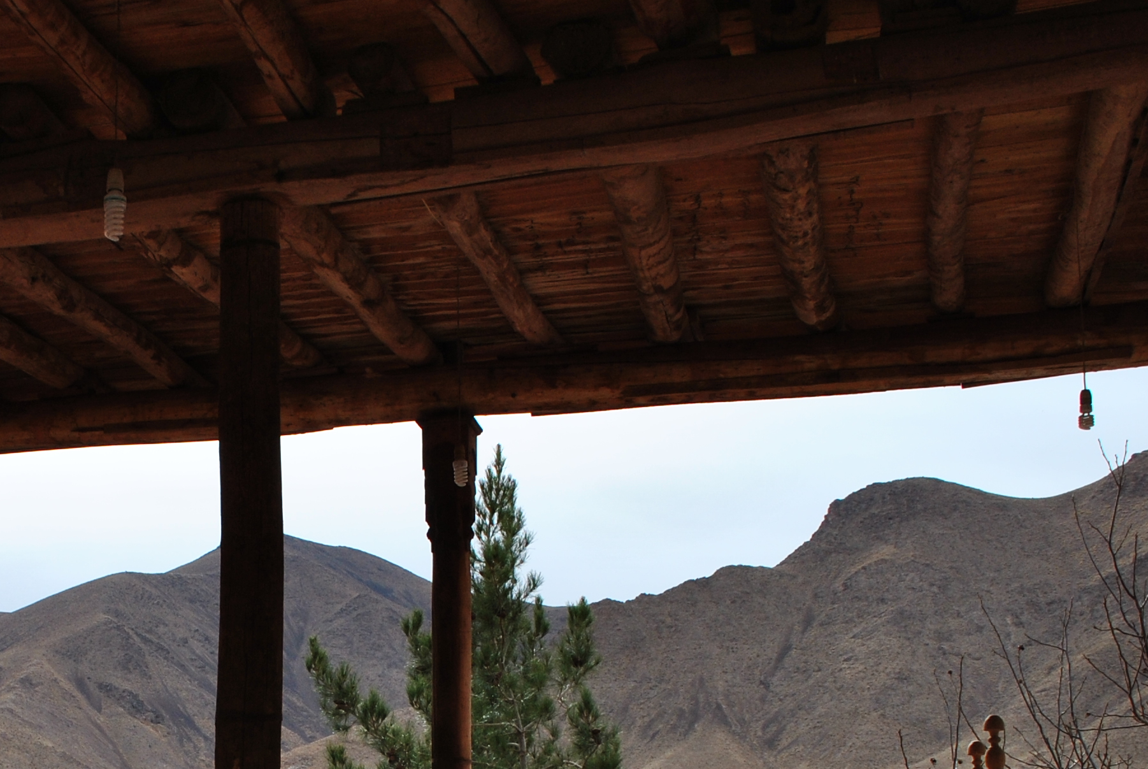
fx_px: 1852
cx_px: 204
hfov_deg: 33.3
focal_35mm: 58
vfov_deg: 22.5
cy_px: 780
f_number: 10
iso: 180
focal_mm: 18
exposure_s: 1/250
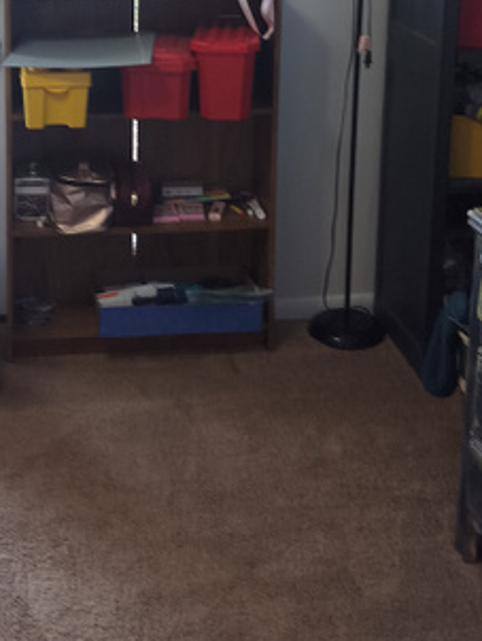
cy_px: 25
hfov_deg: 23.9
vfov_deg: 29.9
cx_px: 151
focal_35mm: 61
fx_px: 1131
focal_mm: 5.24
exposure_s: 1/30
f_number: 1.7
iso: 125
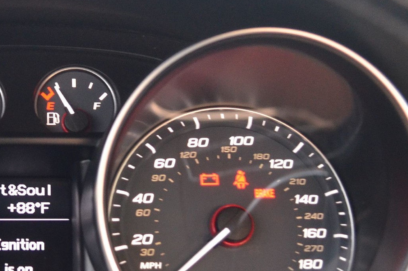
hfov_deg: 24.7
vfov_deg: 17.0
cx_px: 40
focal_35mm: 80
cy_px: 136
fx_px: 905
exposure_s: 1/25
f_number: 2.8
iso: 1600
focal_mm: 22
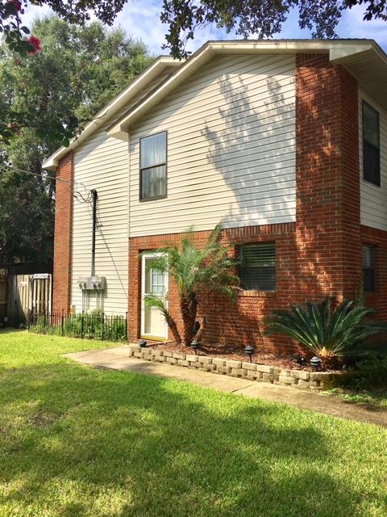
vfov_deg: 61.7
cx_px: 194
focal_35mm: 29
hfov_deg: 48.2
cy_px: 258
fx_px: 432
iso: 25
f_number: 2.2
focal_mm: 4.15
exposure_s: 1/1832
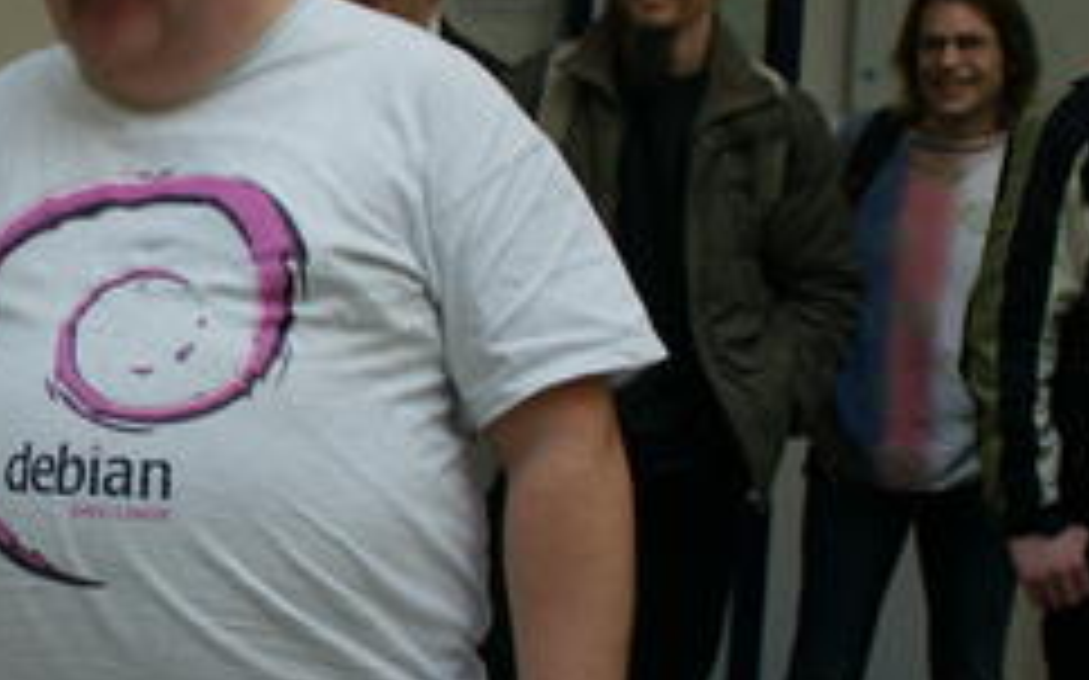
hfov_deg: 20.2
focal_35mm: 97
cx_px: -171
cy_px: 218
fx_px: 2878
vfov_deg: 13.4
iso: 200
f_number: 4
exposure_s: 1/40
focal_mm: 24
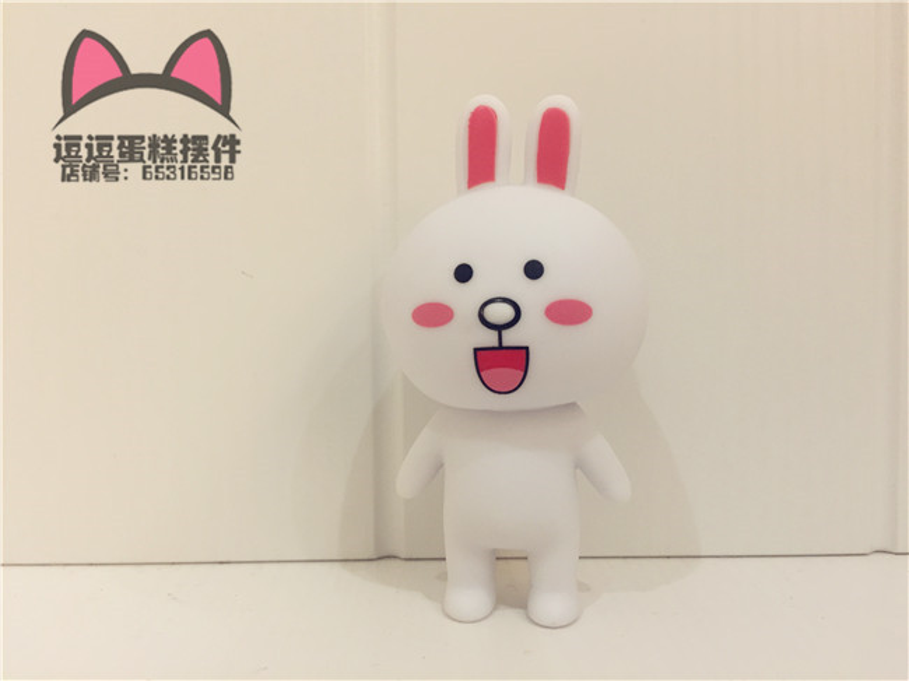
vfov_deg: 48.2
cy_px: 340
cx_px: 454
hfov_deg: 61.7
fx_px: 761
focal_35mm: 29
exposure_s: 1/33
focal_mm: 4.15
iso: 100
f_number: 2.2
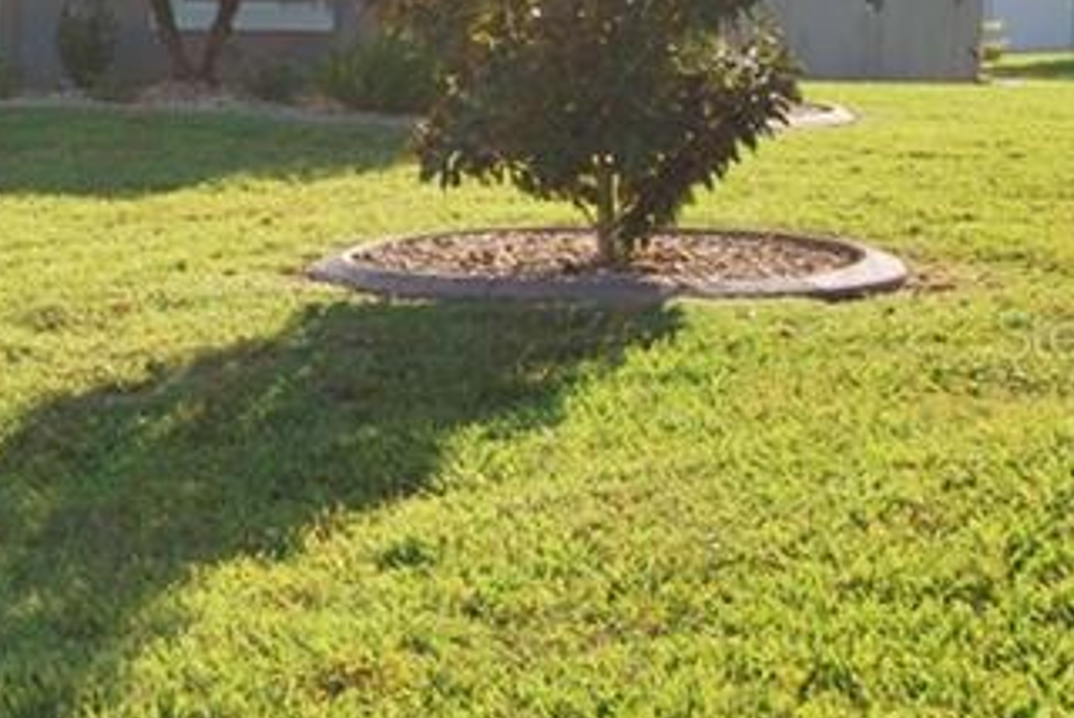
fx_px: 2867
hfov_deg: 19.2
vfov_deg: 14.3
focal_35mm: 96
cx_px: -423
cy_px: 332
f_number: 8
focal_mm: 20
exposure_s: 1/250
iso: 100
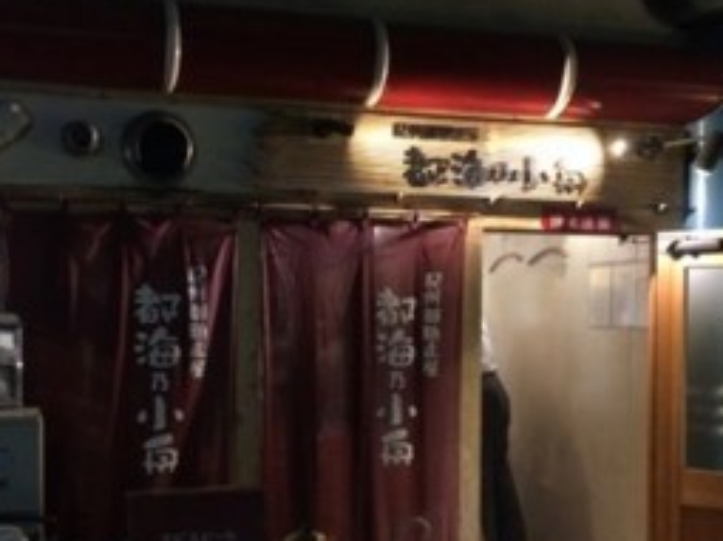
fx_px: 1106
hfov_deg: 36.2
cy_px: 371
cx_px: 335
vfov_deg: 27.3
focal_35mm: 53
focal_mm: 4.12
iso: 320
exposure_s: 1/15
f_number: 2.2
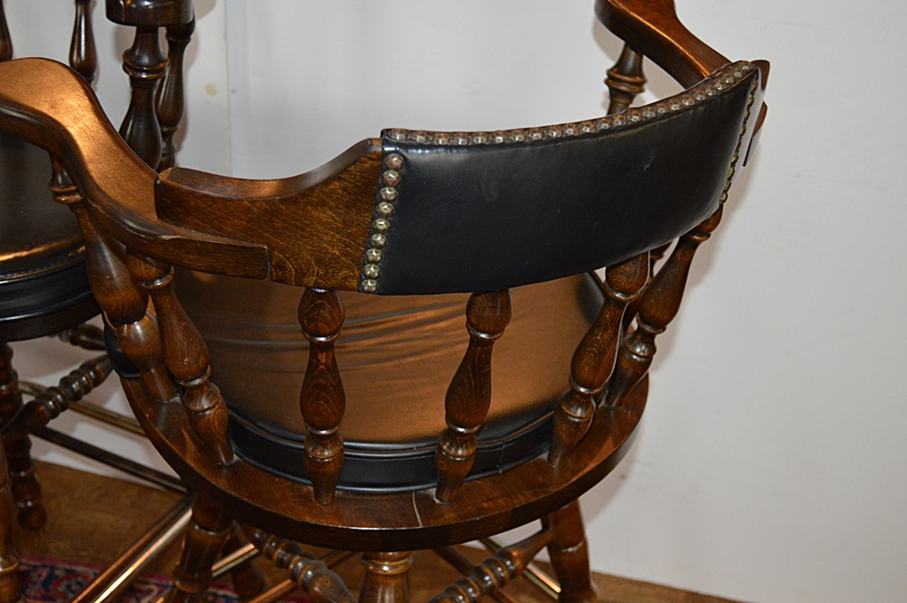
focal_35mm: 45
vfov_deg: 29.8
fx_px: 1133
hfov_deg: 43.6
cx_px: 454
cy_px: 302
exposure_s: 1/60
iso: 1600
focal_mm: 30
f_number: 4.2
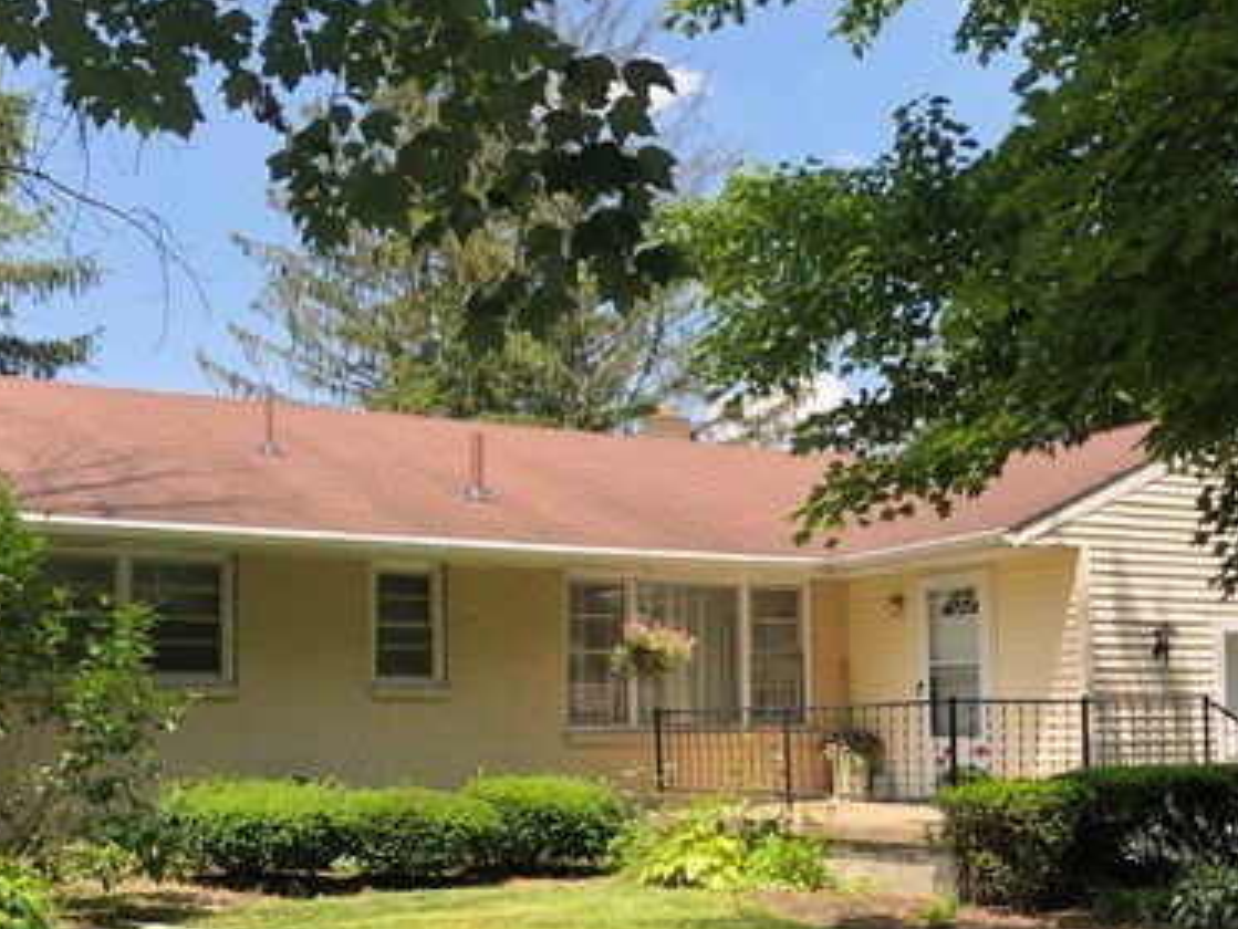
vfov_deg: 29.9
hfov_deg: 39.6
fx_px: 1717
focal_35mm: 48
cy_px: 680
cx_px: 531
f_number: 1.8
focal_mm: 3.99
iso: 20
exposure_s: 1/534
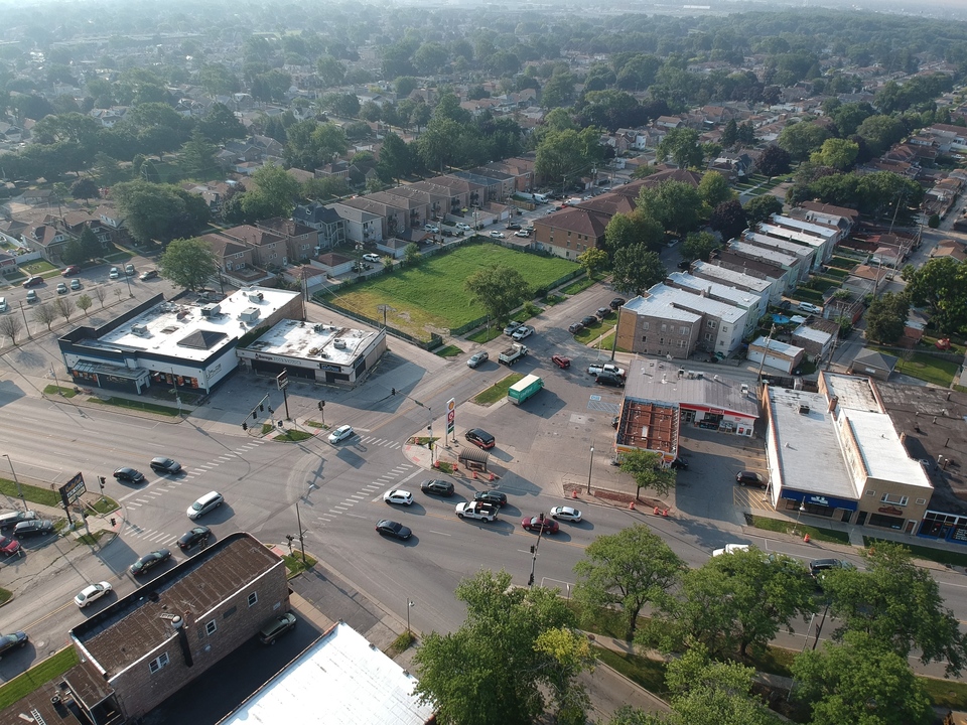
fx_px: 698
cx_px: 484
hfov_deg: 69.4
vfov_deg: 54.9
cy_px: 362
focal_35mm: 25
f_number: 2.6
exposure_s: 1/640
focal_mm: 4.49
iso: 100
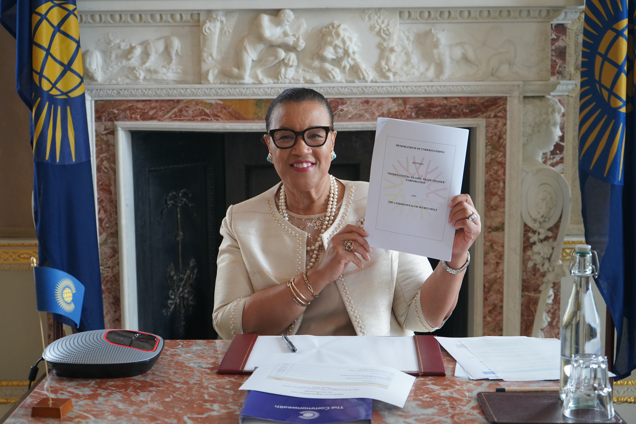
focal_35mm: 55
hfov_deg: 36.2
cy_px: 212
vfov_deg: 24.6
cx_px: 318
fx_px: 972
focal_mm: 55
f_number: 5
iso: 3200
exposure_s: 1/160
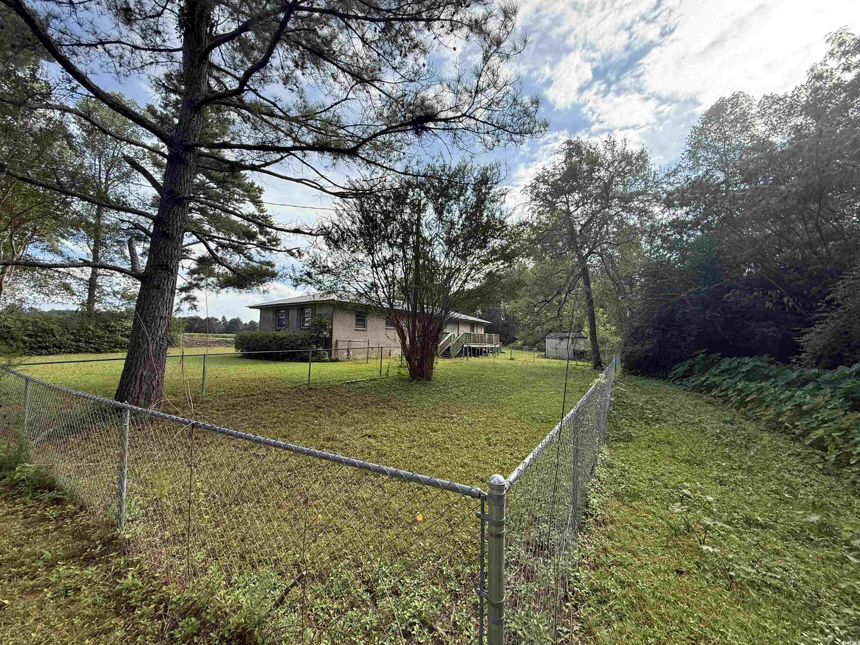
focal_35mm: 14
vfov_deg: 85.7
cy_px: 322
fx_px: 348
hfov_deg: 102.1
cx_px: 430
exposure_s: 1/631
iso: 64
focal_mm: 2.22
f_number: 2.2
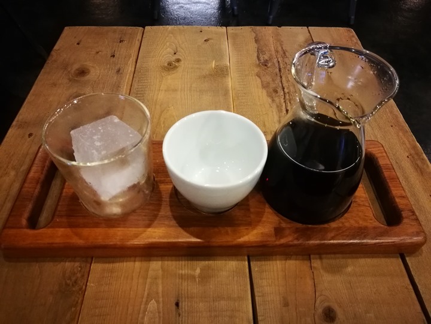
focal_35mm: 27
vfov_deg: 51.4
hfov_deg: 65.3
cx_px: 216
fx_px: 336
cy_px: 162
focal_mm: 4.5
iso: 800
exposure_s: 1/17.1
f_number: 2.2
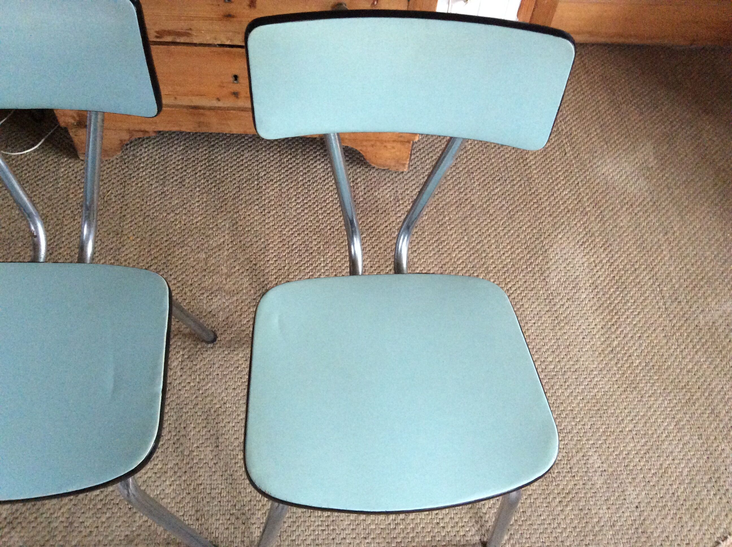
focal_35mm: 32
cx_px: 366
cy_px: 274
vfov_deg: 44.1
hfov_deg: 56.9
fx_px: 676
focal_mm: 3.3
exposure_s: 1/20
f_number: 2.4
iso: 320
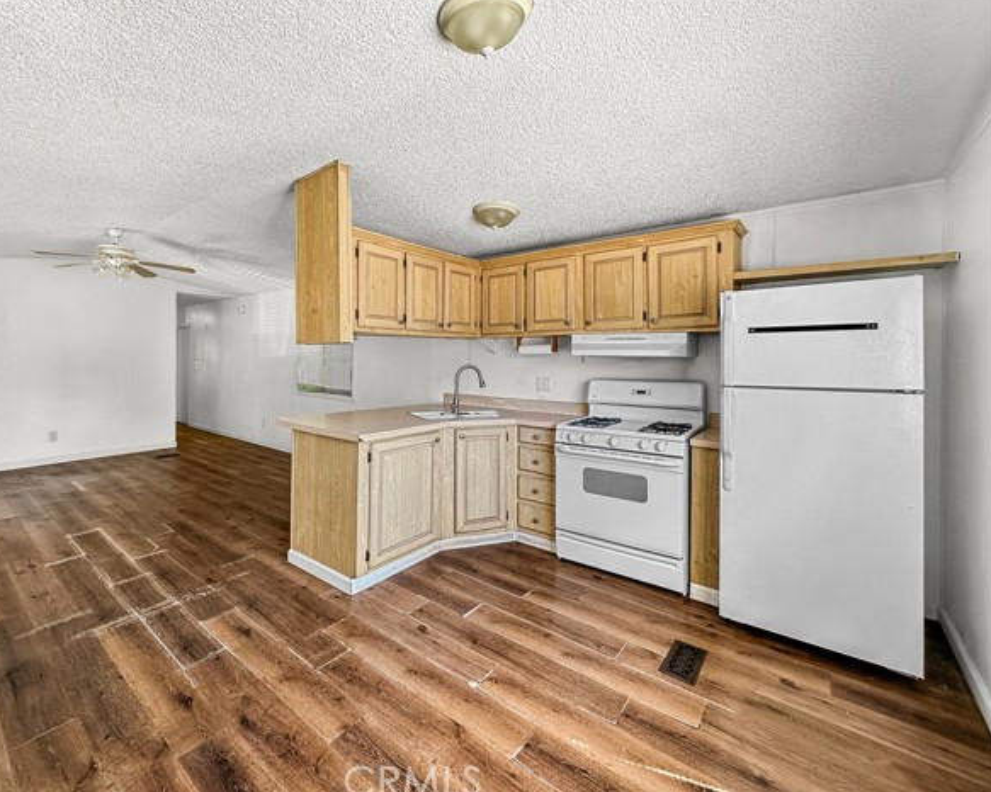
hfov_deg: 96.6
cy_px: 398
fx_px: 440
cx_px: 452
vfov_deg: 84.0
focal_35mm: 15
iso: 100
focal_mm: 2.22
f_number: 2.2
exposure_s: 1/100
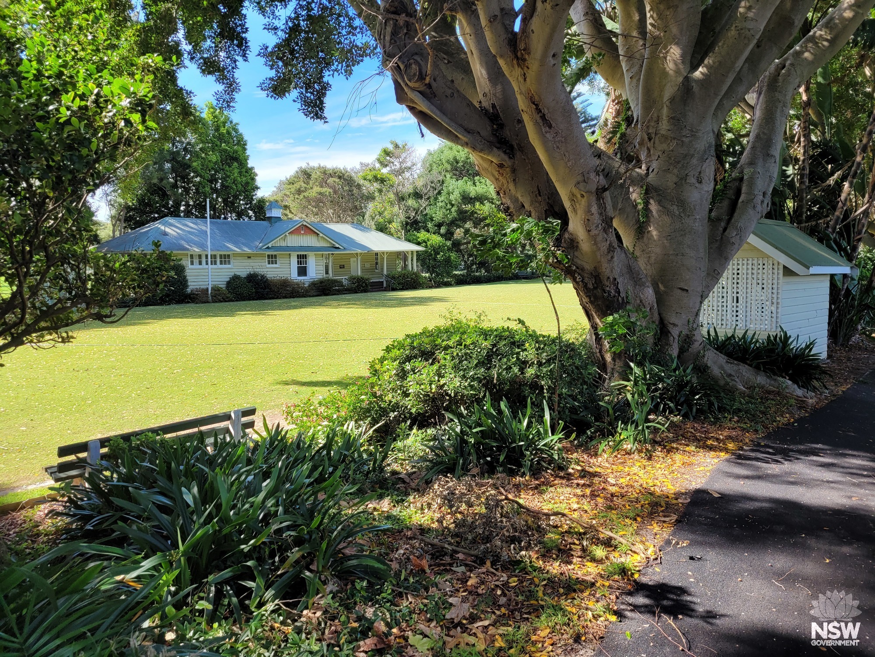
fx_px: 657
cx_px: 438
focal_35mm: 26
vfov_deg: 53.1
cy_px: 328
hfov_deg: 67.3
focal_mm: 5.4
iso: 40
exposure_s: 1/479
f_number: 1.8
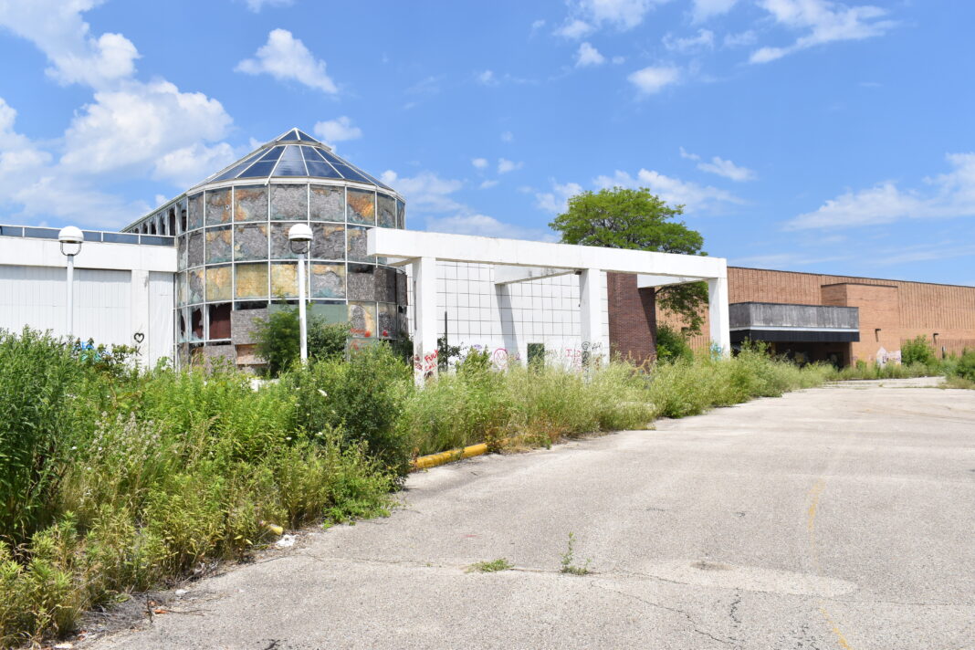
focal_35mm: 33
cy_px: 325
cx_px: 488
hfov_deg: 57.2
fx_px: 894
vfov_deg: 40.0
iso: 200
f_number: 11
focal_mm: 22
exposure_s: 1/500
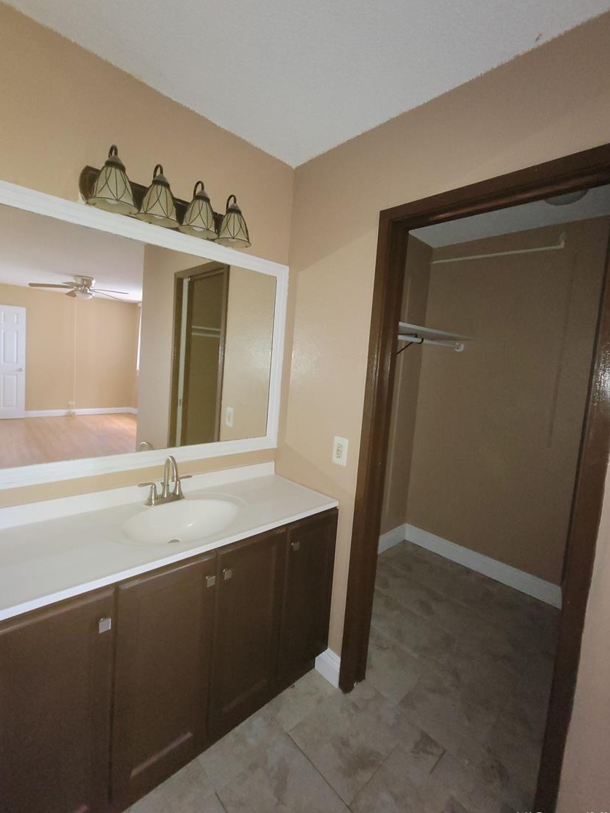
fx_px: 329
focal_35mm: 14
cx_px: 296
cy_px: 388
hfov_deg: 85.7
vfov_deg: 102.0
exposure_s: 1/30
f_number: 2.2
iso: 320
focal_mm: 2.2
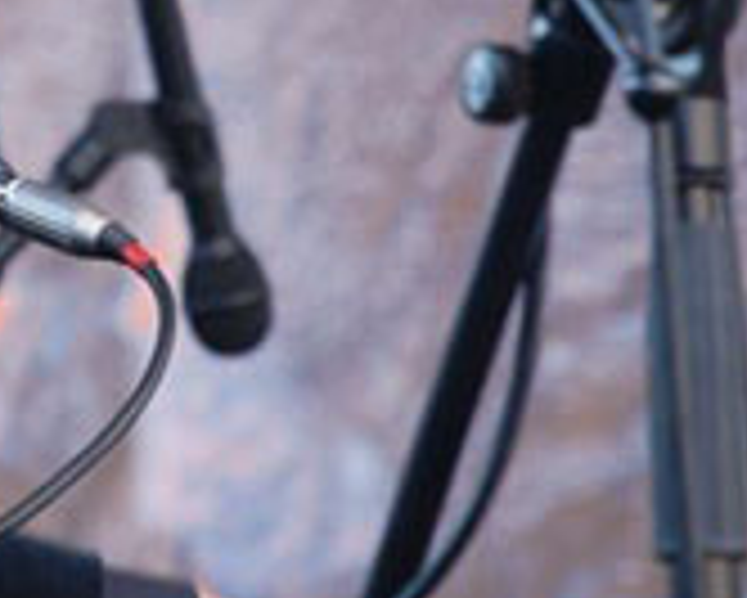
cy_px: 160
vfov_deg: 2.7
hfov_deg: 3.4
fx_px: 12707
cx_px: -94
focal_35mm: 574
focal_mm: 135
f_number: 5.6
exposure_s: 1/30
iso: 400
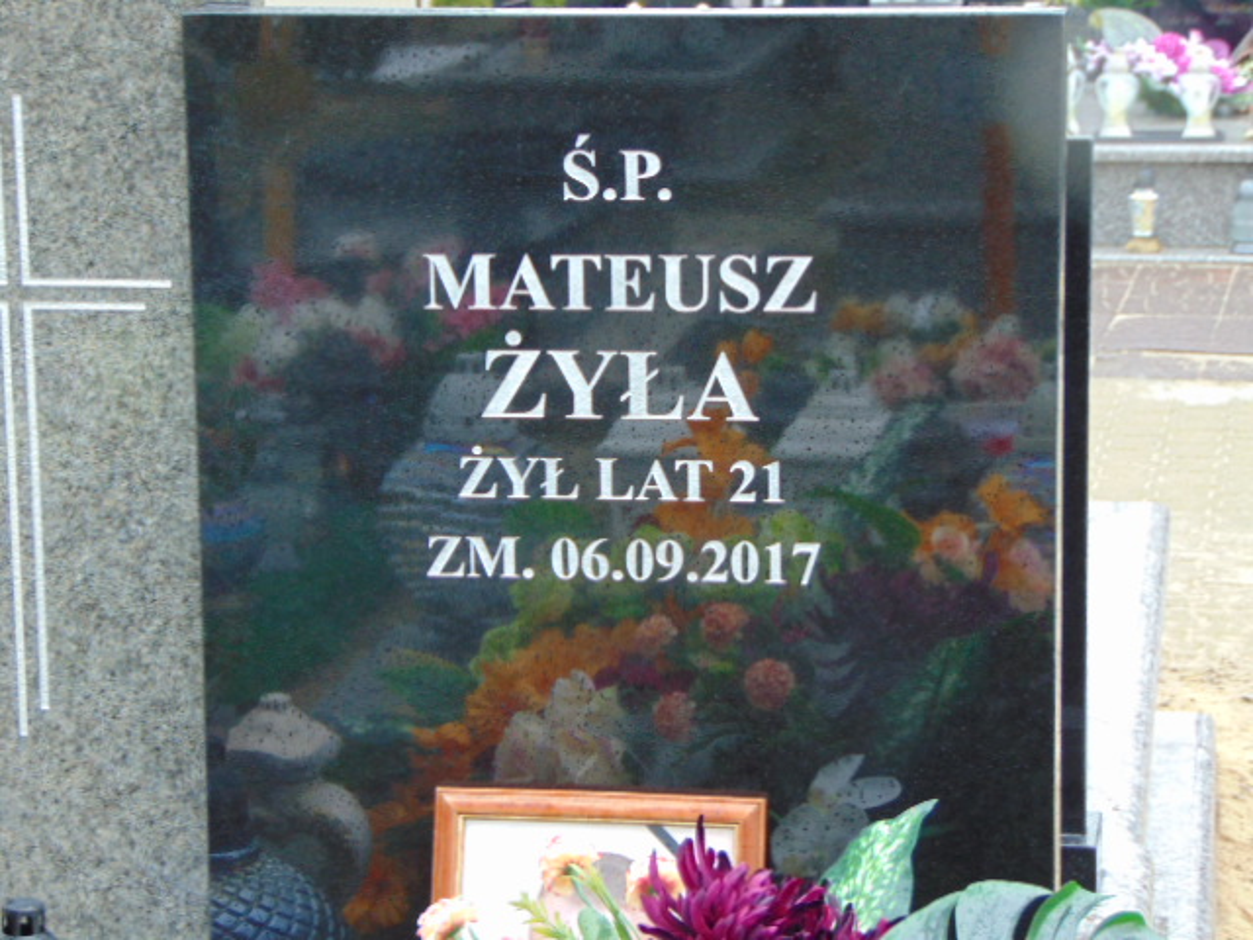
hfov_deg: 18.2
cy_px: 470
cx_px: 626
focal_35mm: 108
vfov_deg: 13.7
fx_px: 3909
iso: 160
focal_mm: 19.4
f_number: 3.9
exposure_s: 1/30
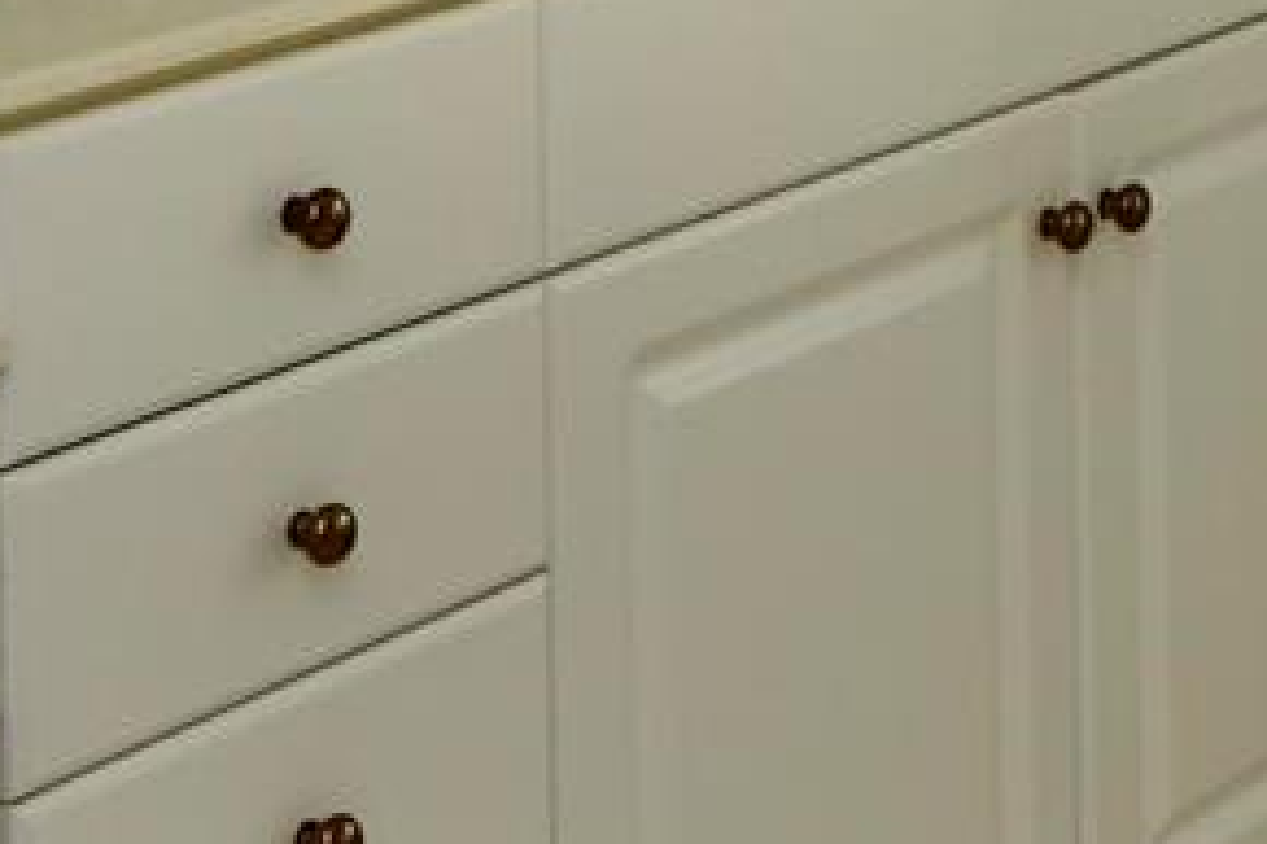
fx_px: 4467
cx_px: 1485
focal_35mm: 127
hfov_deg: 15.6
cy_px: -606
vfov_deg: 10.2
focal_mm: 12
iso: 100
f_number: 5
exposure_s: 1/250
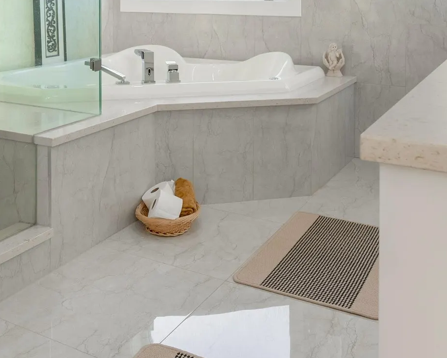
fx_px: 607
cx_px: 130
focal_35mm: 46
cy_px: 1
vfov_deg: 30.5
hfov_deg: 39.7
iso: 100
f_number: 6.3
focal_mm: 14.6
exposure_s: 1/320
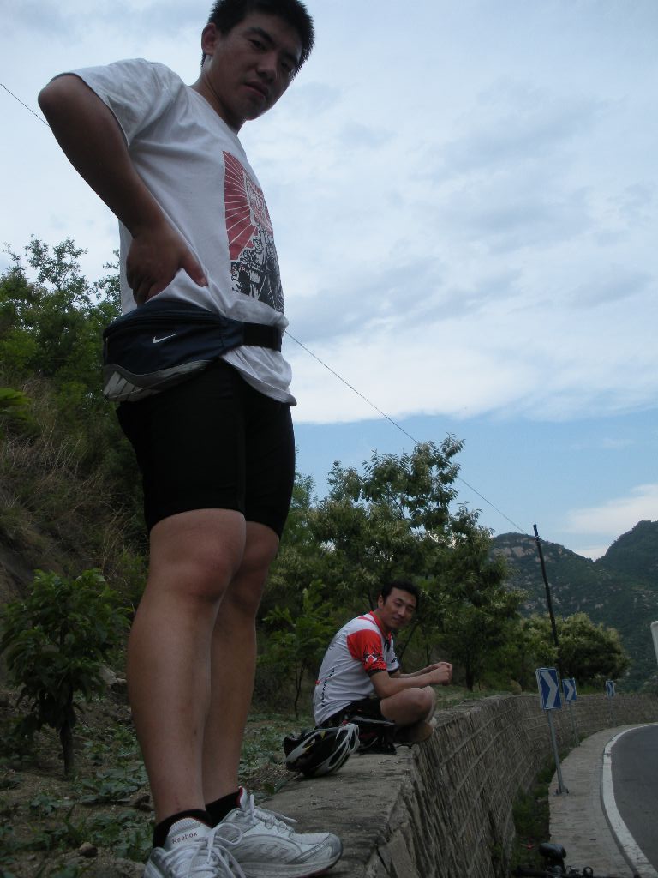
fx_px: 912
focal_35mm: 36
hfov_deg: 39.7
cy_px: 439
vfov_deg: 51.4
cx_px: 329
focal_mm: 6.3
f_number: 3.5
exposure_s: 1/438
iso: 64
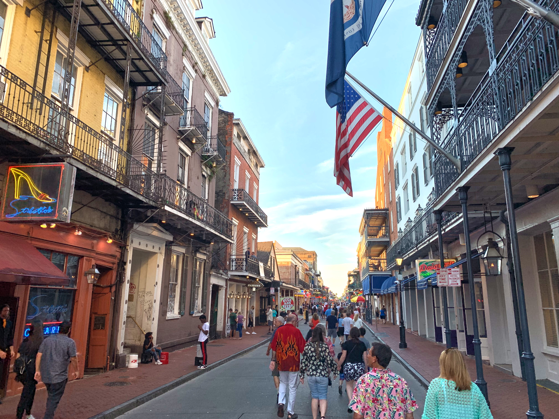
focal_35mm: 26
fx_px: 420
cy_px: 210
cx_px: 280
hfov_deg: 67.3
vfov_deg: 53.1
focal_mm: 4.25
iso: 25
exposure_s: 1/254
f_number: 1.8
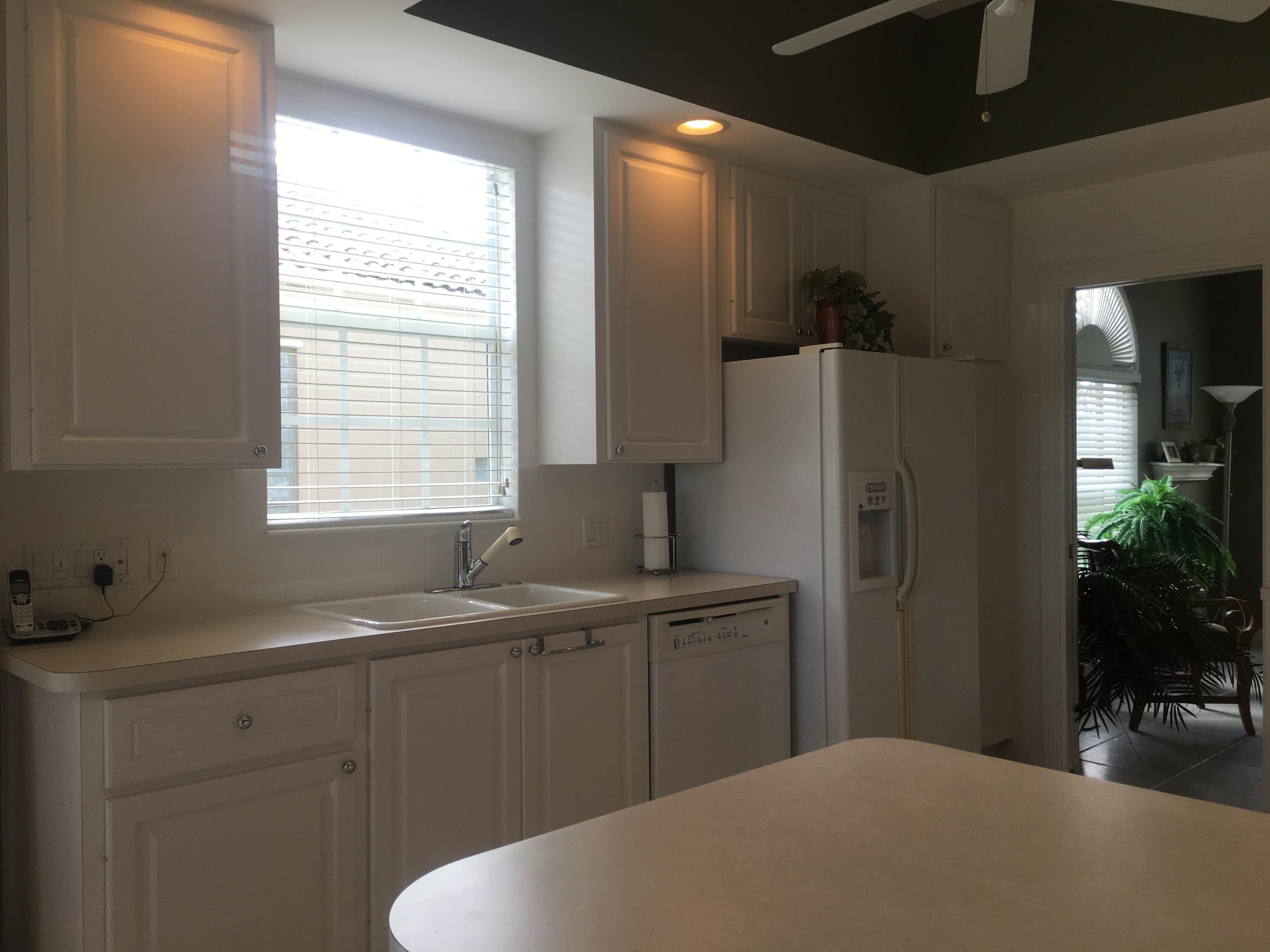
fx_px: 1064
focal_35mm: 29
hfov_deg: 61.7
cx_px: 635
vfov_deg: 48.2
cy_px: 476
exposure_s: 1/120
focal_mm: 4.15
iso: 32
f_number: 2.2
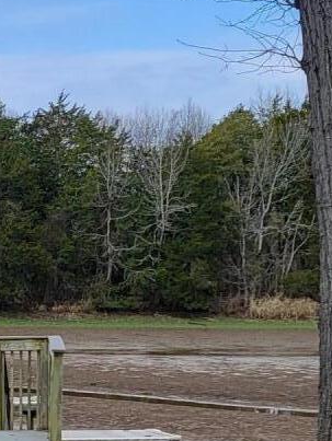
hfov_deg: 11.9
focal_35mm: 119
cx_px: -182
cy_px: 307
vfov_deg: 16.5
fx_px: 1519
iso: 16
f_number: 1.8
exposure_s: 1/601
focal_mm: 6.7
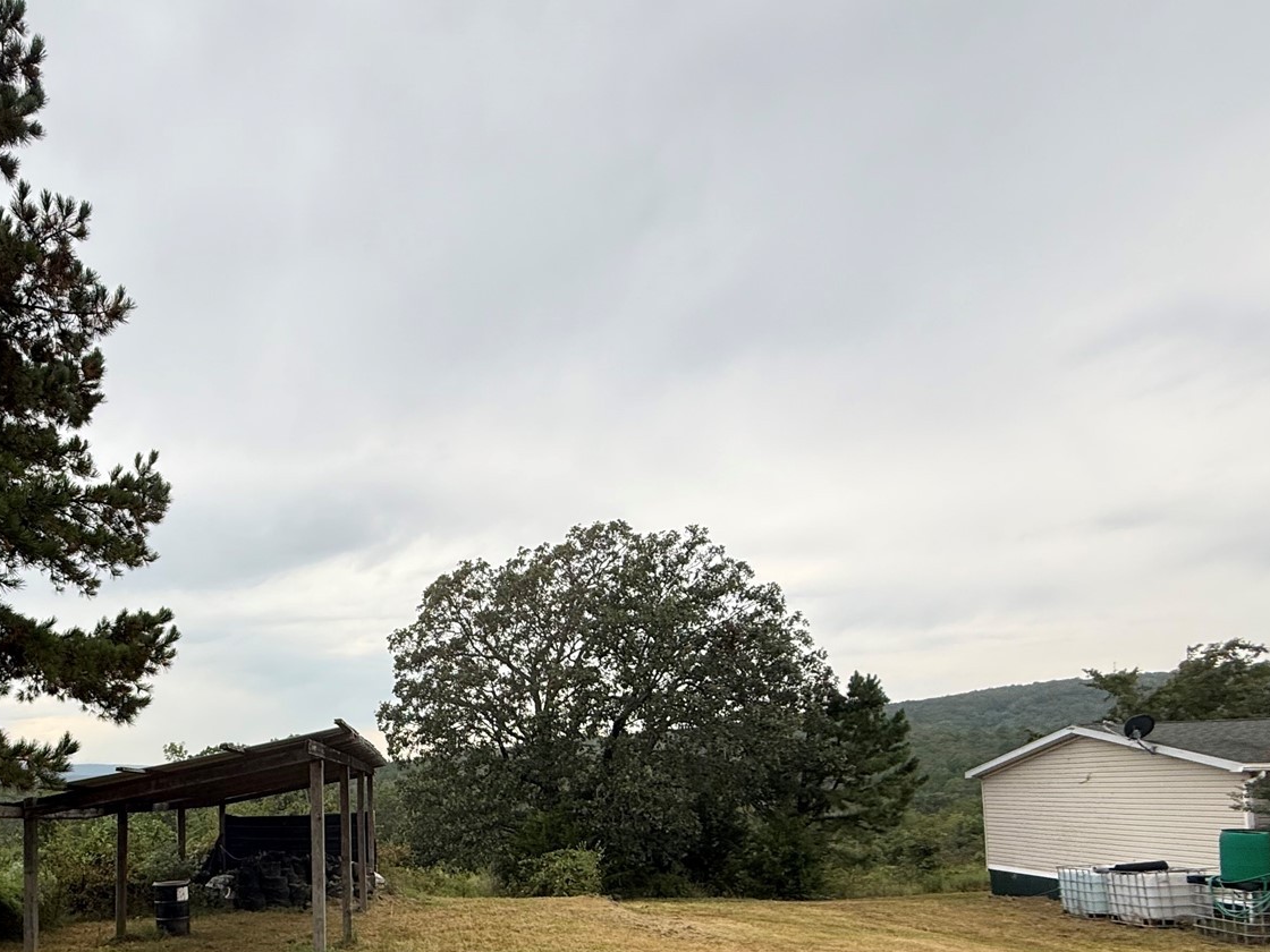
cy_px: 762
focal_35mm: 24
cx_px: 208
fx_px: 881
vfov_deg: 53.1
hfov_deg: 63.6
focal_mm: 2.22
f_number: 2.2
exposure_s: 1/390
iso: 50
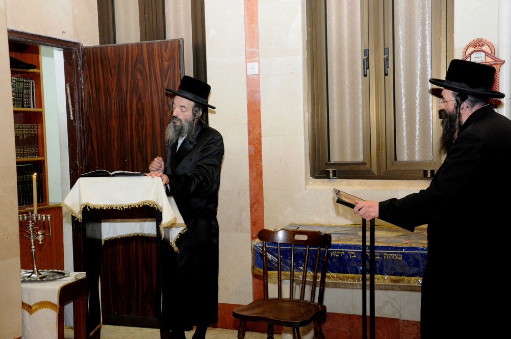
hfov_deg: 42.8
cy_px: 169
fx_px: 652
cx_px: 250
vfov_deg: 29.2
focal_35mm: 46
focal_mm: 30
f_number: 5.6
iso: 800
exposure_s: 1/60
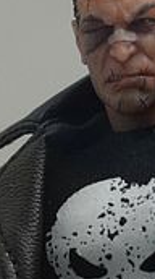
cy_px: 430
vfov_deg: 5.8
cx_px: 97
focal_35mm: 366
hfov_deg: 3.3
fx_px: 2690
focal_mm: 50
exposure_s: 1/160
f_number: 4.5
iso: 1600
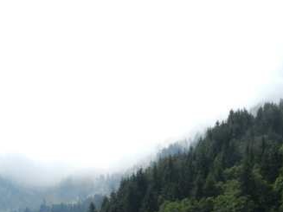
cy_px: 264
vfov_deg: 19.1
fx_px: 588
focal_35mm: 72
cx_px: 68
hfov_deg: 26.7
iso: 160
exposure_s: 1/800
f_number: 4.5
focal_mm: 4
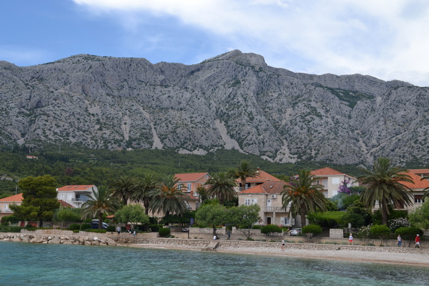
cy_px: 143
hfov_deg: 49.5
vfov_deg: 34.2
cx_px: 214
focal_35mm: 39
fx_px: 465
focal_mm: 26
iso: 100
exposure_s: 1/200
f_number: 7.1
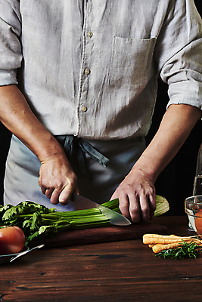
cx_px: 101
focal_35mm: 105
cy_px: 151
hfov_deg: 13.1
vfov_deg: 19.4
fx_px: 883
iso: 100
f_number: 18
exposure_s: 1/125
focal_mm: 105
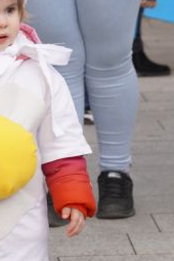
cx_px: -1
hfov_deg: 4.7
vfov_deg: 7.0
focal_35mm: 292
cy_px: 141
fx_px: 2111
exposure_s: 1/200
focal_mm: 50
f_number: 4
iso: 160
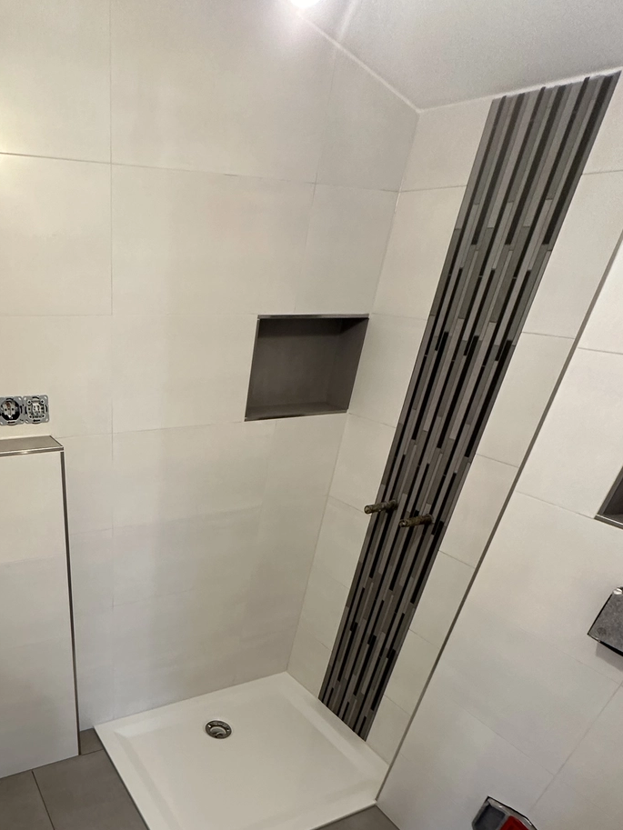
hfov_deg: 55.5
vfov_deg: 67.0
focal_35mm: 23
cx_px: 141
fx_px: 552
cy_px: 665
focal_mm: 2.22
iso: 200
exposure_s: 1/50
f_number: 2.2
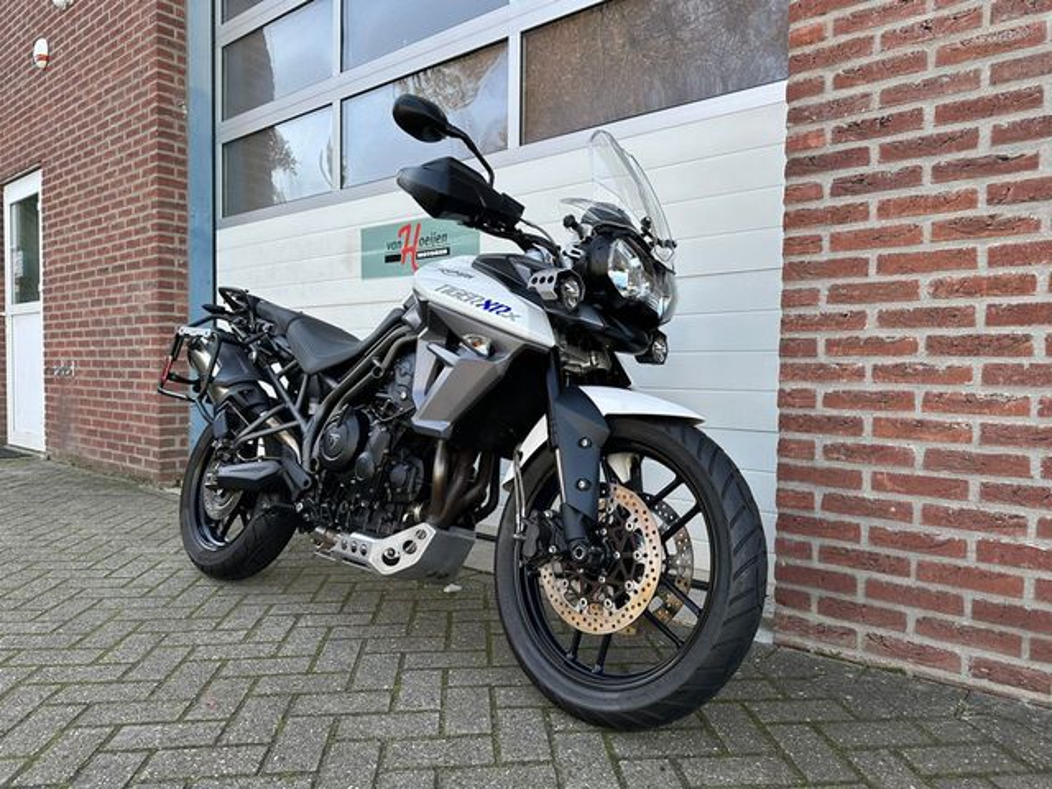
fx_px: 729
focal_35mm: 24
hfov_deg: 71.6
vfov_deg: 56.8
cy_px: 394
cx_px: 526
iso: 80
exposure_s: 1/558
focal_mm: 6.86
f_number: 1.78
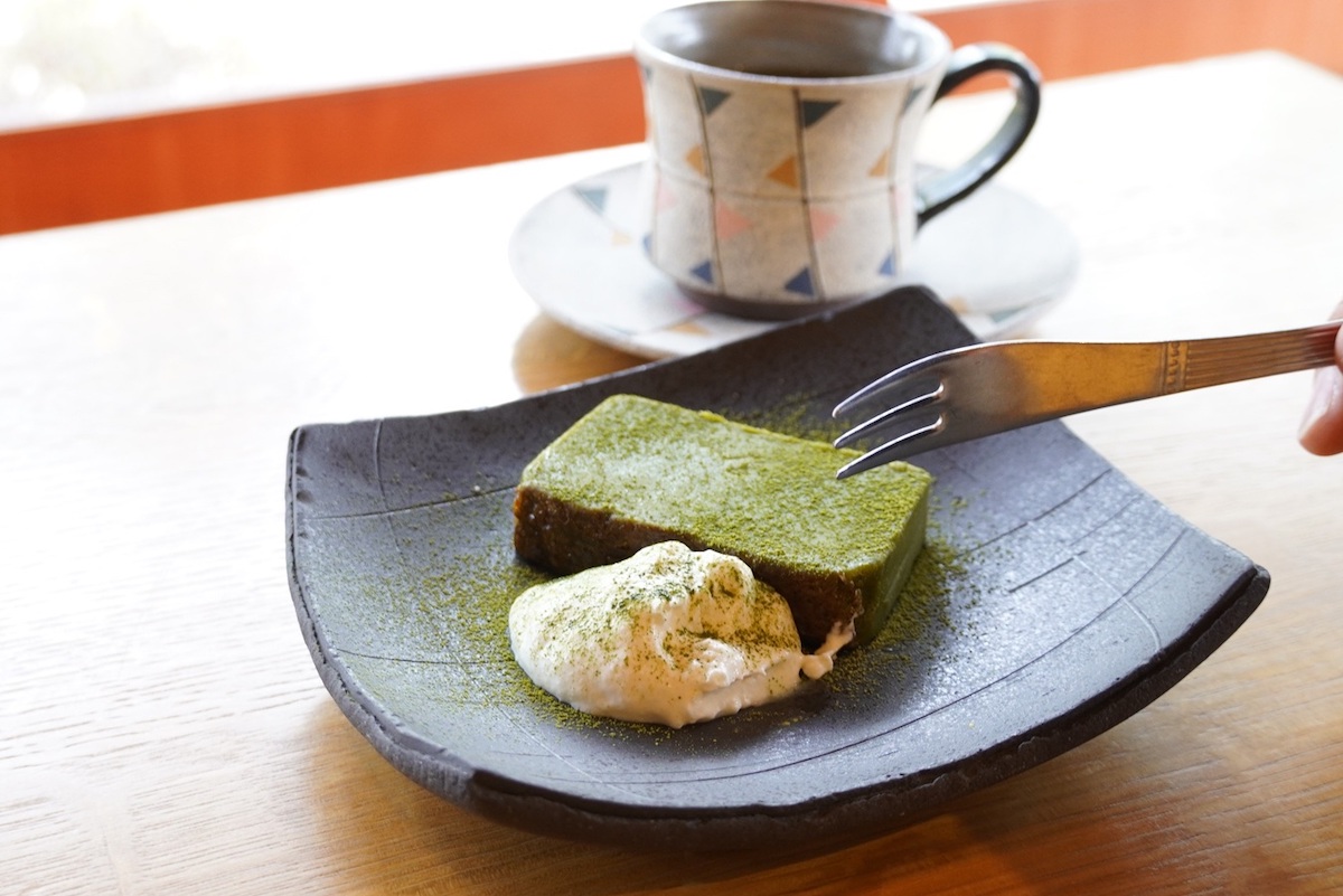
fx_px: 1455
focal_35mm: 39
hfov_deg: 49.5
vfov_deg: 34.2
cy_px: 448
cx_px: 672
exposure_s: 1/25
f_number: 4
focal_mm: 26
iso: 800
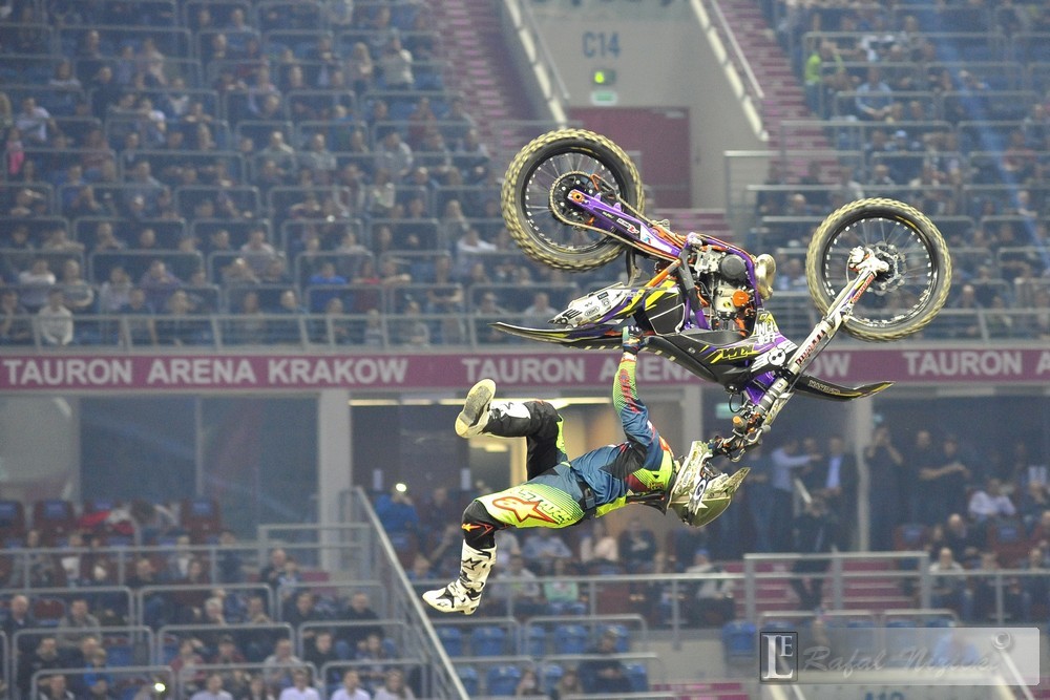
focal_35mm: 145
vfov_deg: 9.5
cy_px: 350
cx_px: 525
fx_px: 4229
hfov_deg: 14.2
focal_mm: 145
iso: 3200
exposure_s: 1/640
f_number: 3.5
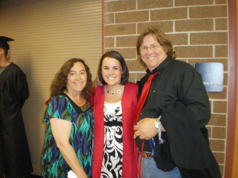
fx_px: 248
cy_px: 89
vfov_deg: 39.7
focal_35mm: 36
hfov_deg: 51.4
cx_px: 119
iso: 800
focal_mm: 6.3
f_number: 3.1
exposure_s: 1/50
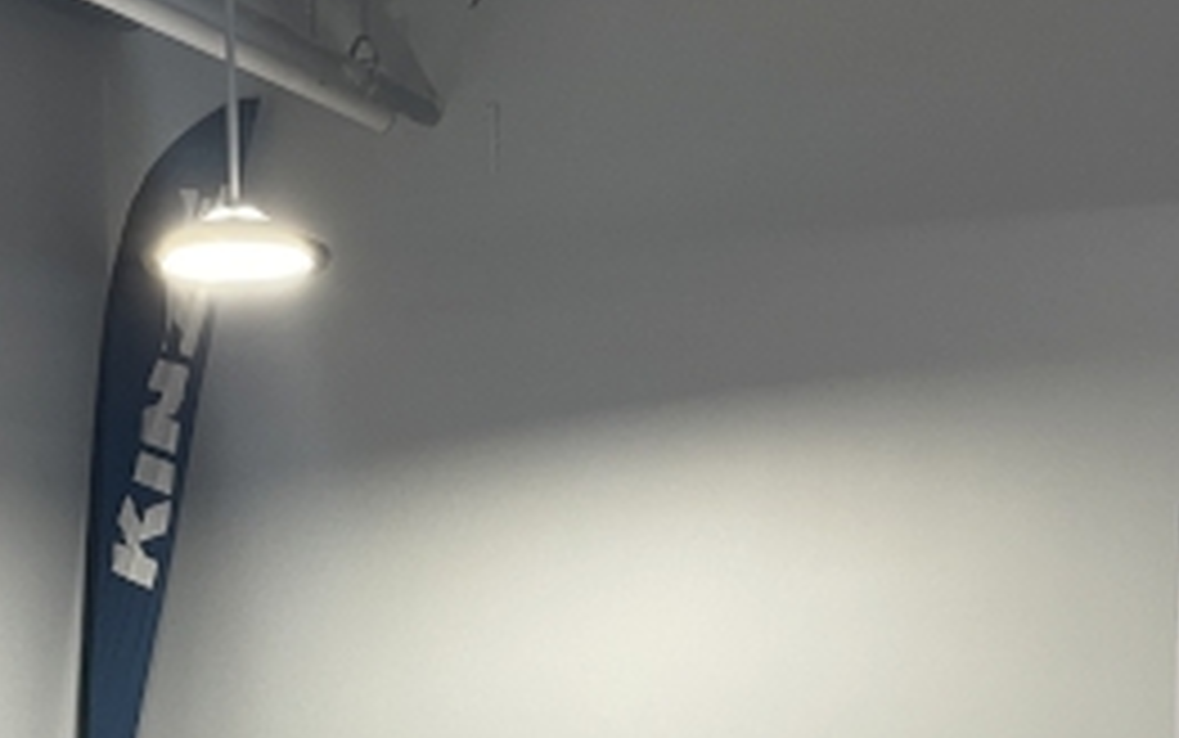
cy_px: 1264
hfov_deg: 24.6
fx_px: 2700
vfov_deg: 14.1
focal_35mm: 84
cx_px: 472
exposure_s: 1/60
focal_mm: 4.2
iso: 100
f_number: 1.6
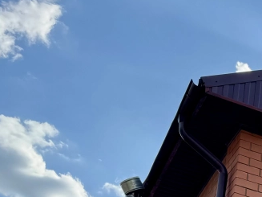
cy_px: 361
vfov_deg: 14.1
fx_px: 696
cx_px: 459
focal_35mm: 92
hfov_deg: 17.6
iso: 80
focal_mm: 6.76
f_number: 1.78
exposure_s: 1/2105
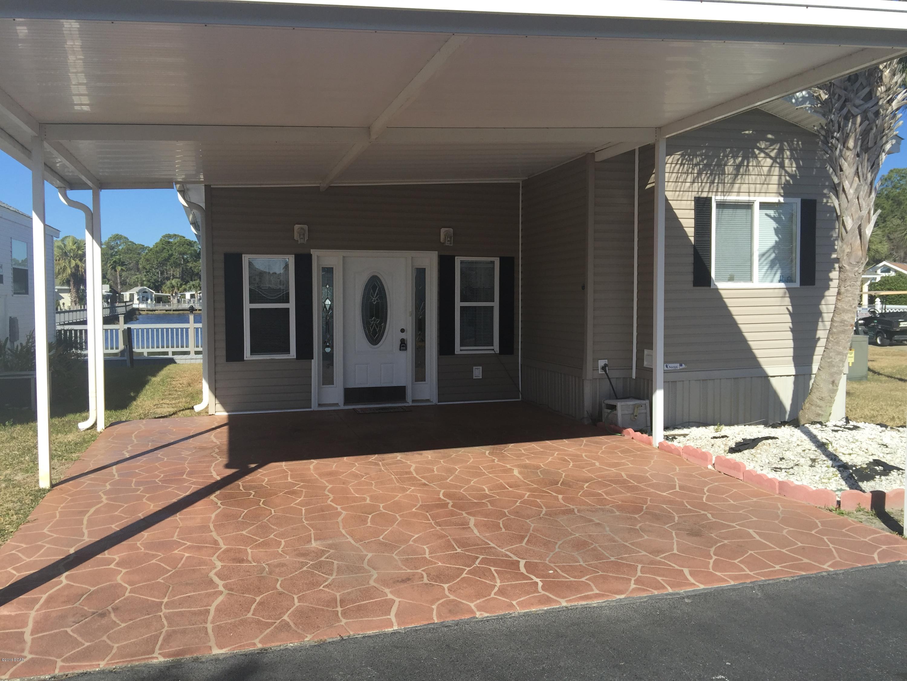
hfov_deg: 61.7
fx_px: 760
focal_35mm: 29
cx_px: 454
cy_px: 340
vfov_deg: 48.2
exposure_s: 1/1412
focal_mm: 4.15
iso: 32
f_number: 2.2
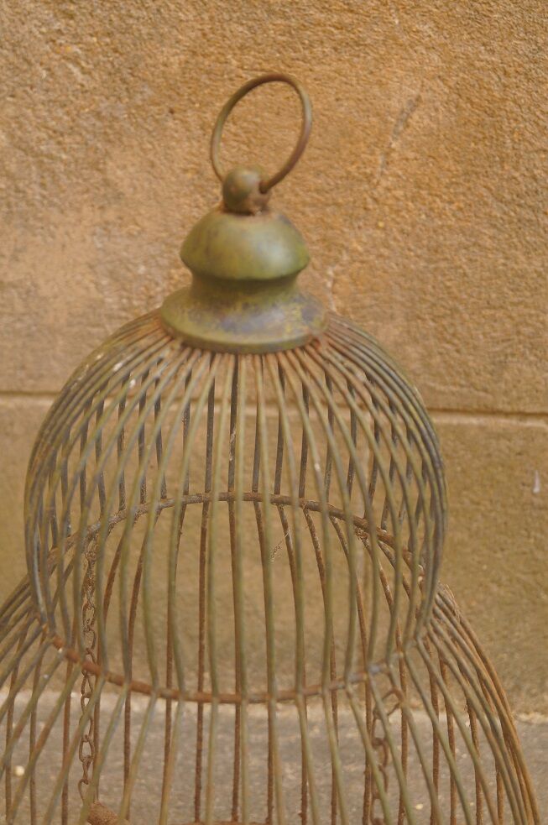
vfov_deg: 24.8
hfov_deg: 16.6
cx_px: 274
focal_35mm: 82
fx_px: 1877
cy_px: 412
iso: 400
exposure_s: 1/100
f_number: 5.6
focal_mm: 55
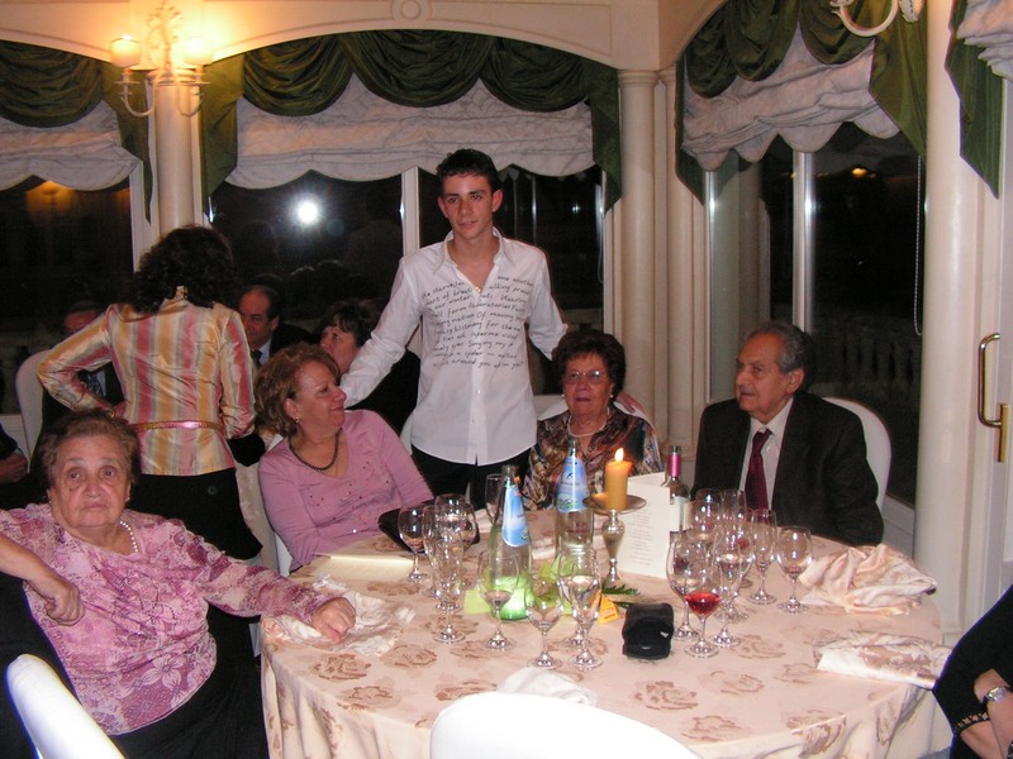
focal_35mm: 36
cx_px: 506
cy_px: 380
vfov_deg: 39.7
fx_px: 1054
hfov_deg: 51.4
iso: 200
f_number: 3.2
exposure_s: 1/40
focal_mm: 6
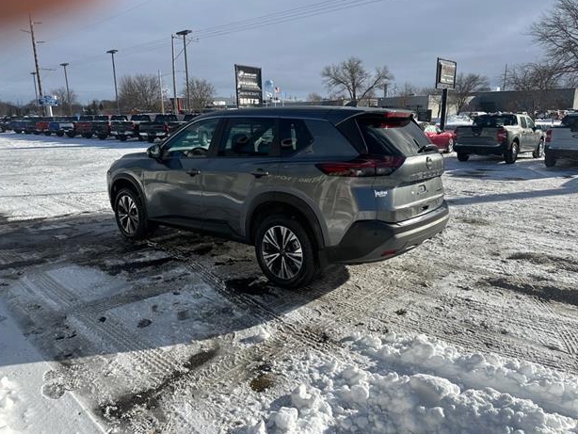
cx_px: 291
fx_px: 418
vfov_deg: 54.9
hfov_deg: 69.4
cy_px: 213
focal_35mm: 25
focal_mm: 6.86
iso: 80
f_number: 1.78
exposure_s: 1/7576
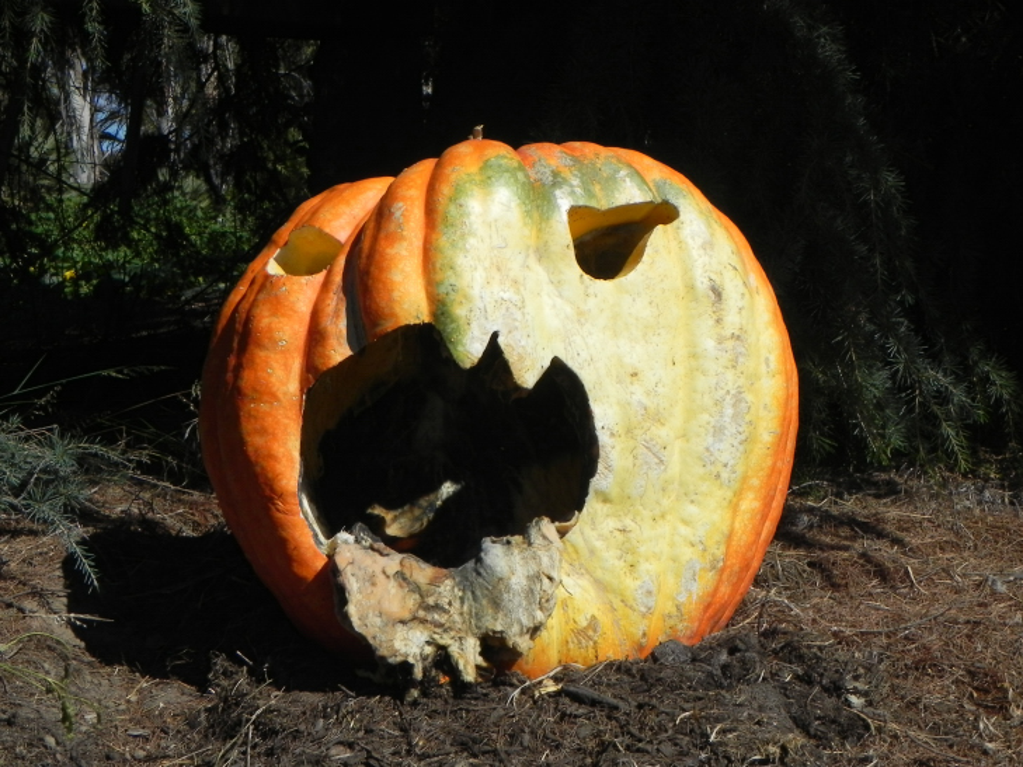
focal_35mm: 66
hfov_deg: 29.4
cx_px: 512
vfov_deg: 22.3
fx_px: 1951
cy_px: 384
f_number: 8
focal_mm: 11.8
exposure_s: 1/742
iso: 160
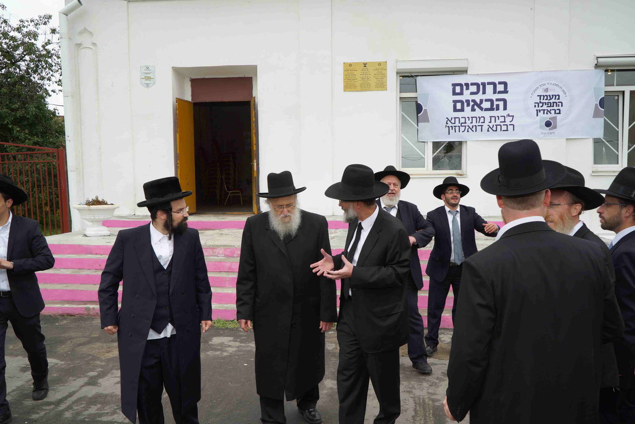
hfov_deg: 60.3
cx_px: 318
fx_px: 547
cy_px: 212
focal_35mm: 31
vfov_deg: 42.4
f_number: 8
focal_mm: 31
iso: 400
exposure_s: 1/250
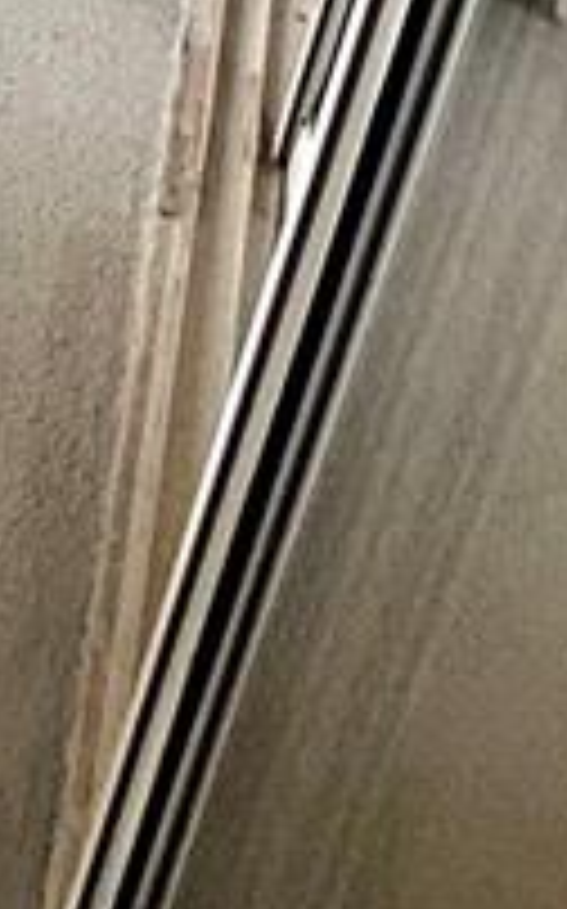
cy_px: -945
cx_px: -1125
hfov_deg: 10.5
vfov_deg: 16.9
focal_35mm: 88
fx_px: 2179
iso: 50
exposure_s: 1/99
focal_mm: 2.22
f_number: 2.2
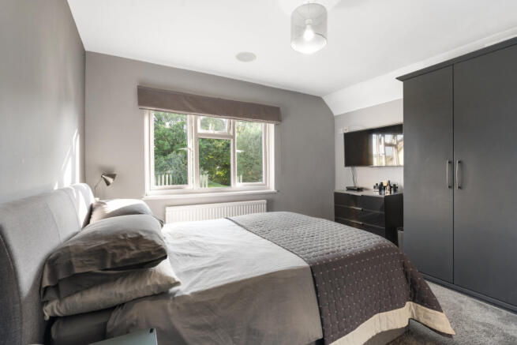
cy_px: 172
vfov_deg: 73.8
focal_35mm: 16
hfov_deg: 96.7
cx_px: 258
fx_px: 230
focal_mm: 16
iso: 320
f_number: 8
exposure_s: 2.5
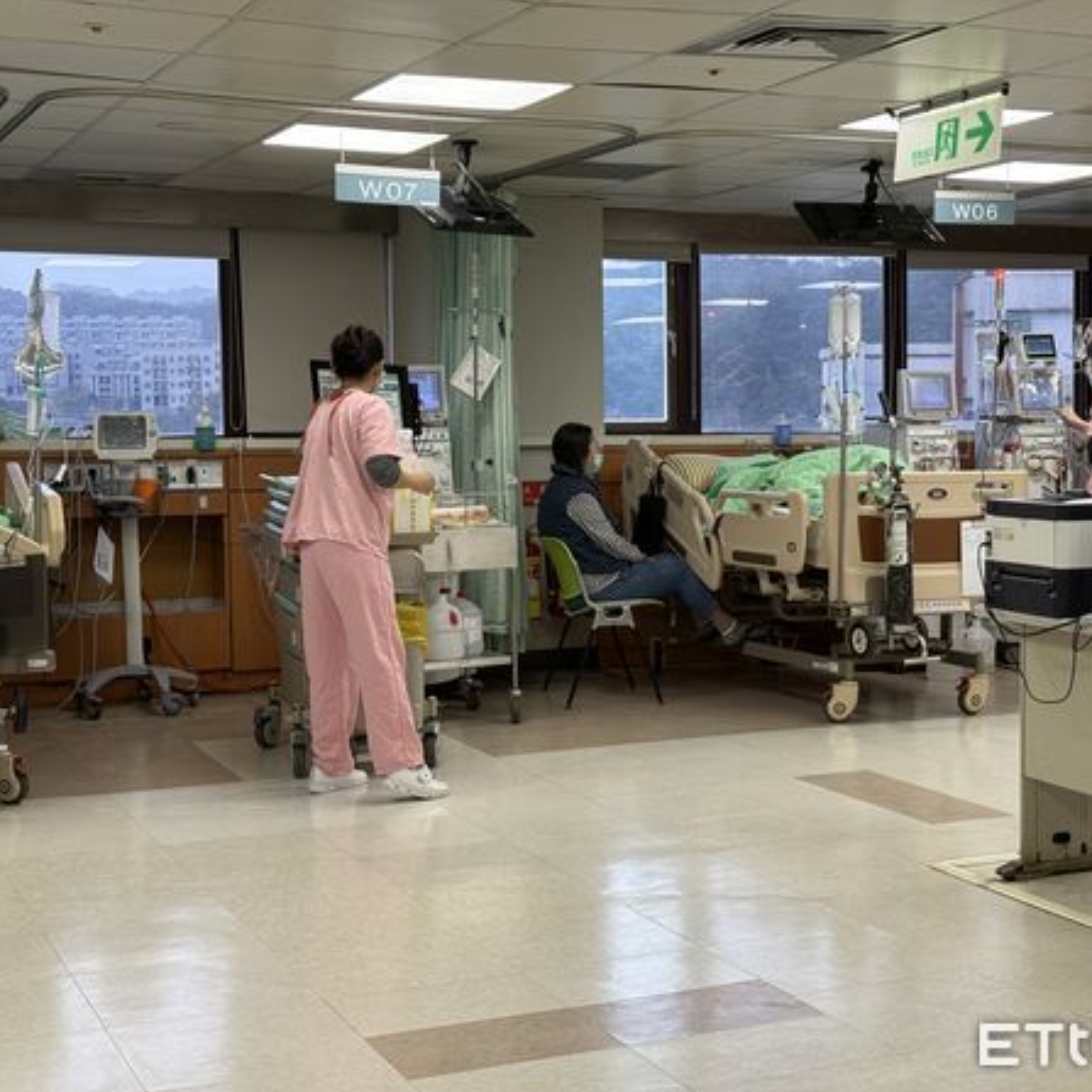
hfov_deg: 29.9
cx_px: 691
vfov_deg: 30.0
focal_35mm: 57
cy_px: 545
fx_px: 2034
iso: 100
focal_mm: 6.76
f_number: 1.78
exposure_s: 1/120
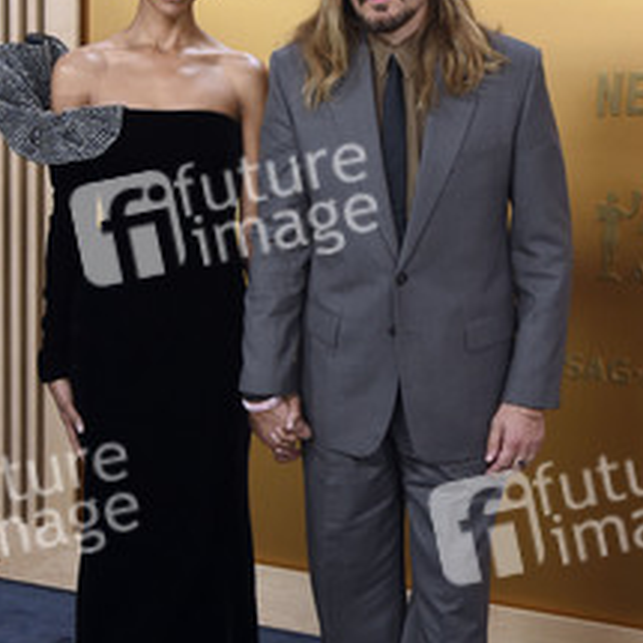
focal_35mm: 76
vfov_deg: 22.7
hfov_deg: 22.8
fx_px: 1597
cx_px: 313
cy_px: 365
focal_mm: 48
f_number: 5
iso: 2500
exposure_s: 1/250
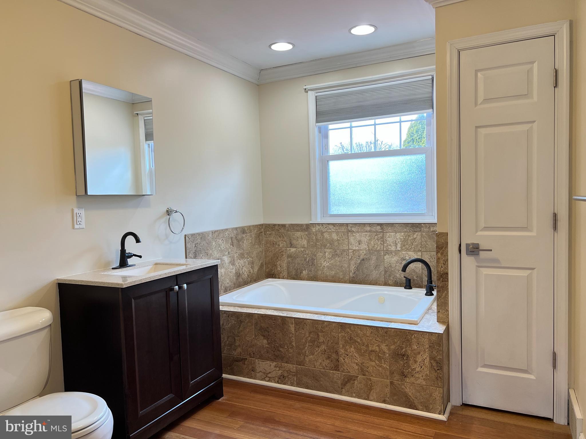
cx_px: 293
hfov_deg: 67.3
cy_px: 220
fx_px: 440
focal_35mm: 26
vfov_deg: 53.1
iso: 80
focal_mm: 5.7
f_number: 1.5
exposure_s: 1/120
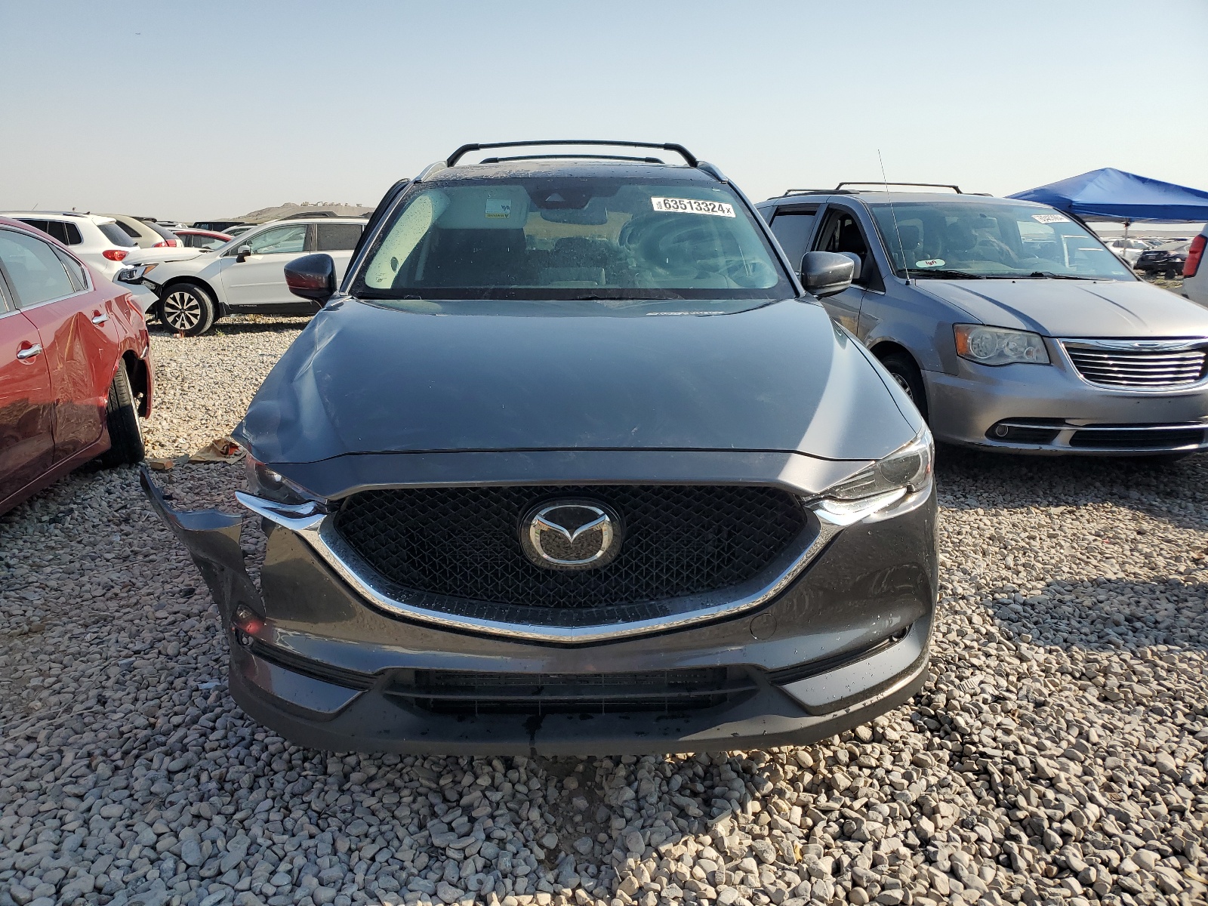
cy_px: 453
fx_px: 907
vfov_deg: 53.1
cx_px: 604
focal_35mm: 26
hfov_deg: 67.3
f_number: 1.5
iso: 50
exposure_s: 1/2500
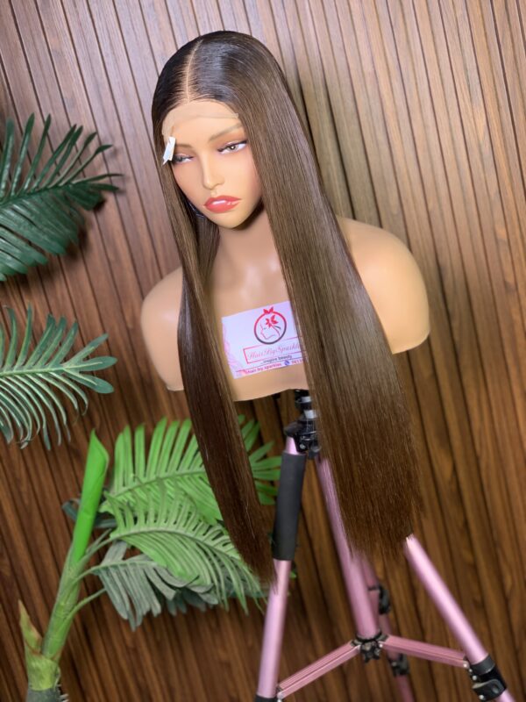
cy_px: 351
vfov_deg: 36.8
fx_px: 1054
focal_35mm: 52
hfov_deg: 28.0
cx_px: 263
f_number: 2.4
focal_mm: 6
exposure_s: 1/100
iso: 32
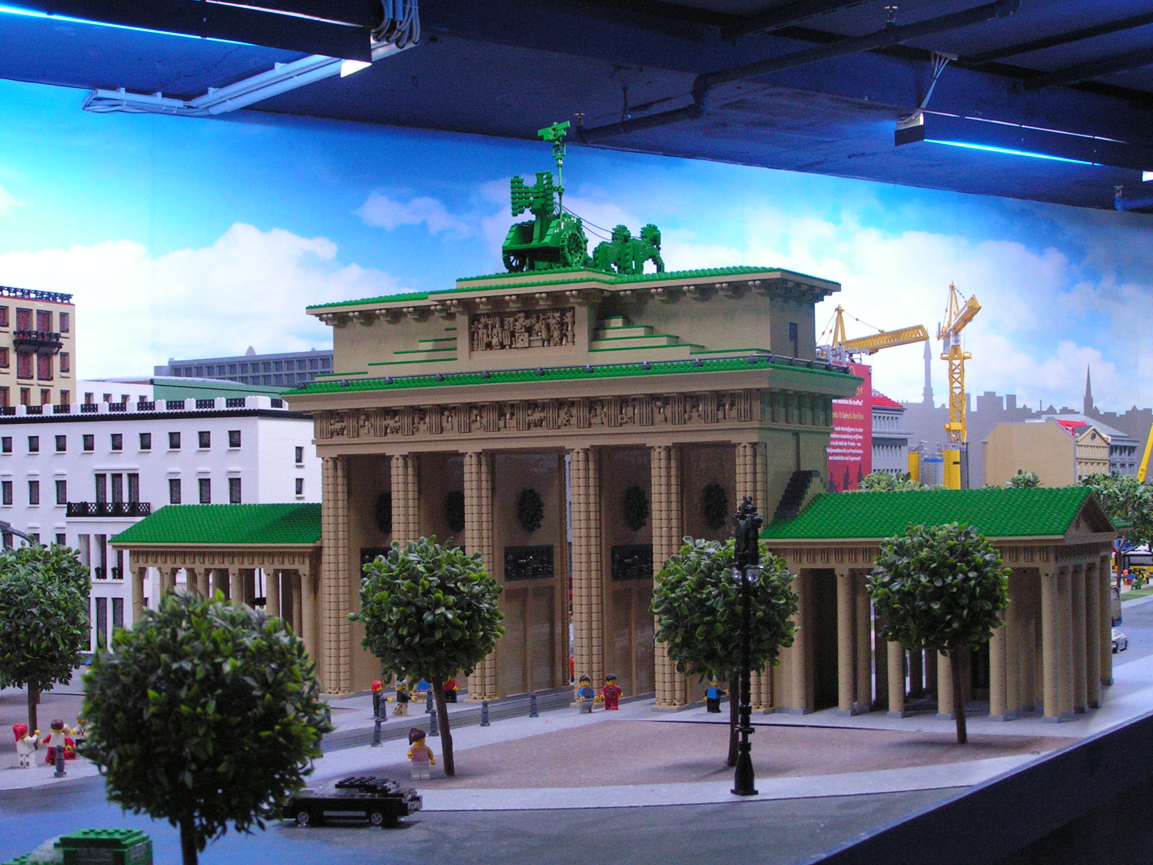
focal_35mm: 59
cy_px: 432
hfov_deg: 32.7
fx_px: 1965
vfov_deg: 24.8
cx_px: 576
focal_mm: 9.9
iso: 200
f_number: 3.2
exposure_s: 1/10
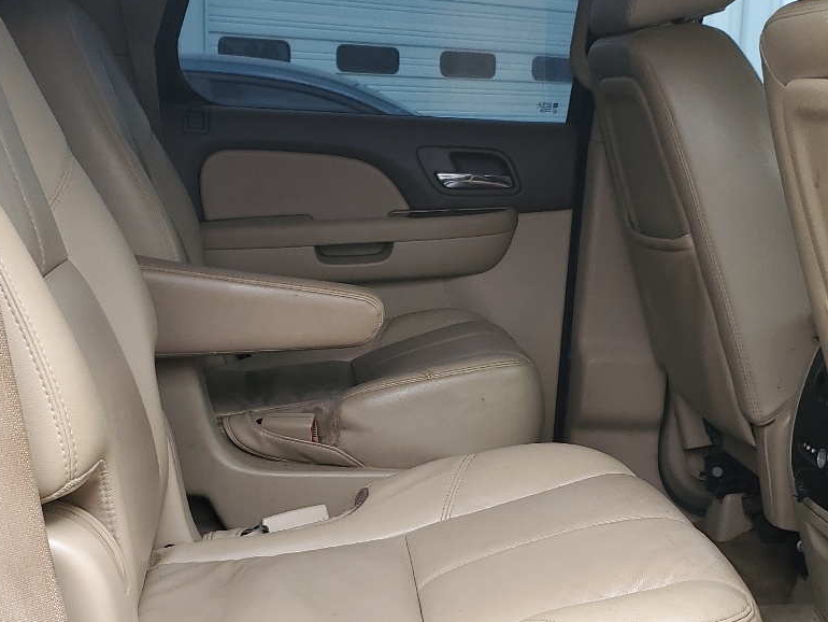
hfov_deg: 35.5
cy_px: 393
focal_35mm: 54
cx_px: 365
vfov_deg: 26.9
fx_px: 1292
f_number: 1.5
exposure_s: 1/345
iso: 50
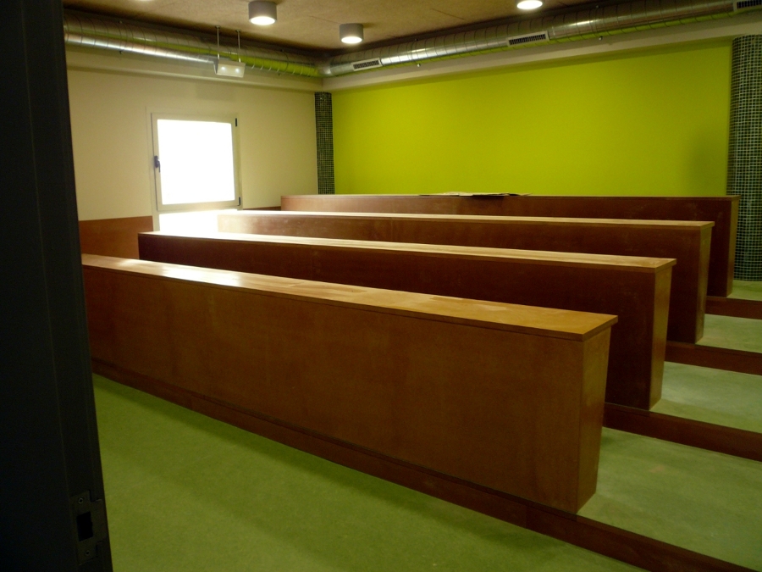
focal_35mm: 28
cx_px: 381
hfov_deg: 63.4
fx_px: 616
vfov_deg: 49.7
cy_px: 286
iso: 100
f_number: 2.8
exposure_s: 1/15
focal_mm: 4.6
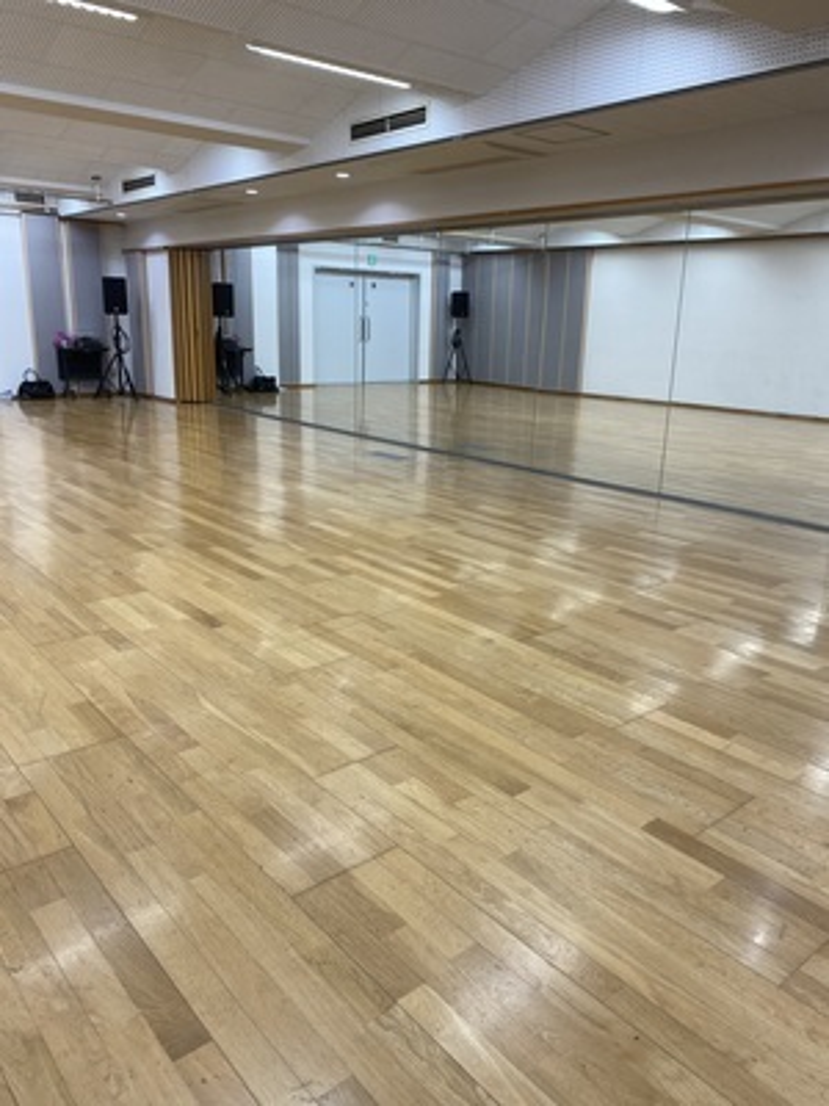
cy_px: 553
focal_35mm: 26
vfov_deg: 67.3
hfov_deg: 53.1
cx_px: 414
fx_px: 830
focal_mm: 4.25
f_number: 1.8
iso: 50
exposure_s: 1/100
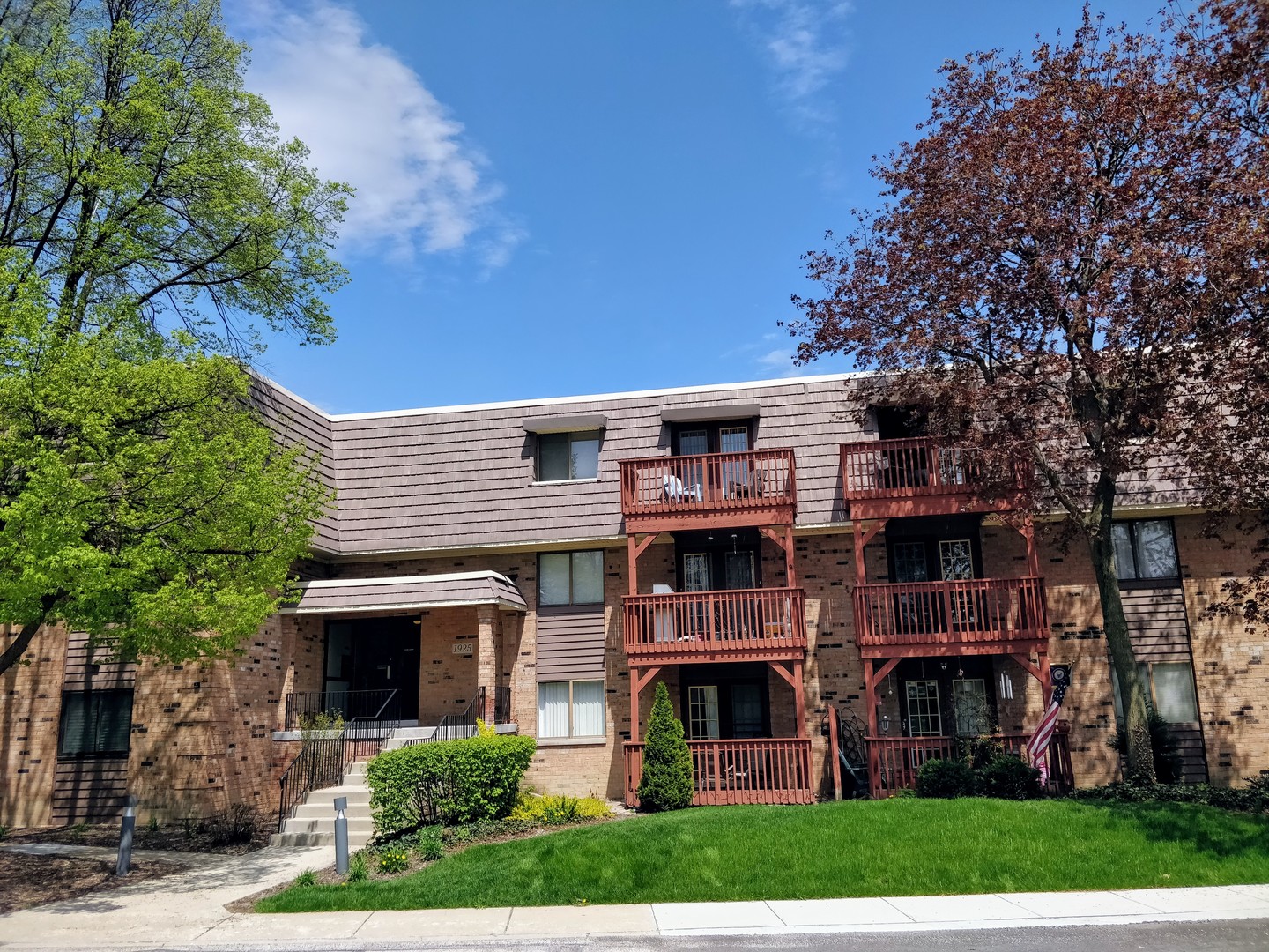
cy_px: 476
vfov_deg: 56.8
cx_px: 634
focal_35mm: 24
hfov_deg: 71.6
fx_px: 880
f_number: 1.7
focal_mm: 4.1
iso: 160
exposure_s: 1/2083
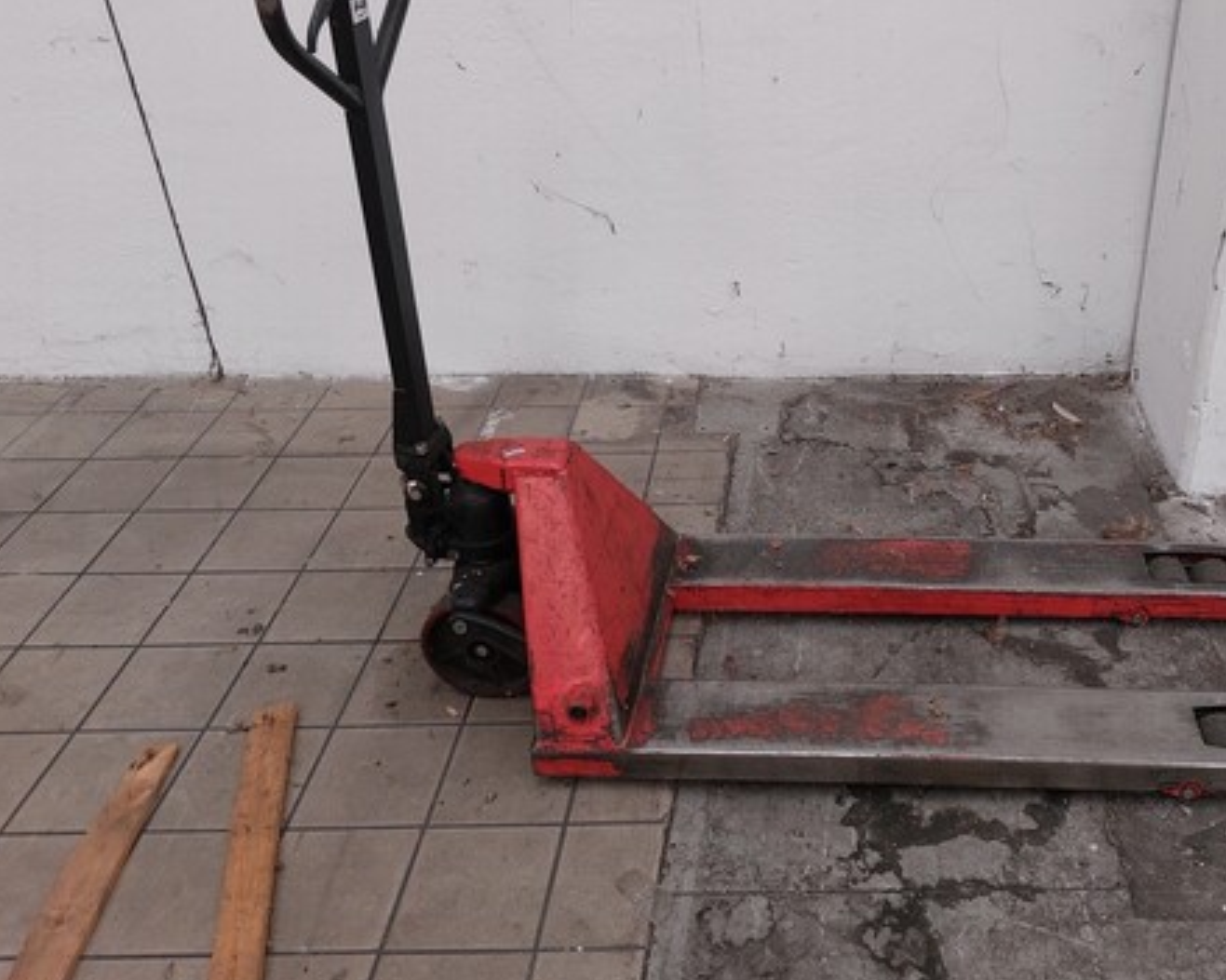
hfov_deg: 54.5
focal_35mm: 32
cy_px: 422
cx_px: 824
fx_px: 1161
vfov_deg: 45.7
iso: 160
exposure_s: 1/50
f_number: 1.8
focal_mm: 5.23
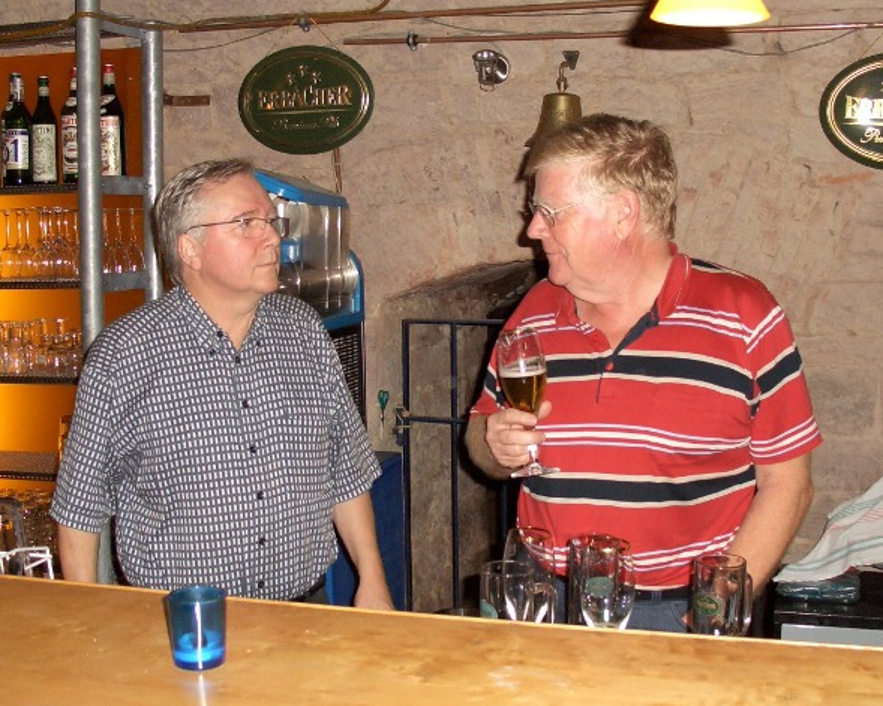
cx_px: 466
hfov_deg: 51.5
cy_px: 354
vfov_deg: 42.2
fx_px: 915
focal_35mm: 35
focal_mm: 7.1
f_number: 2.8
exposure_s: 1/60
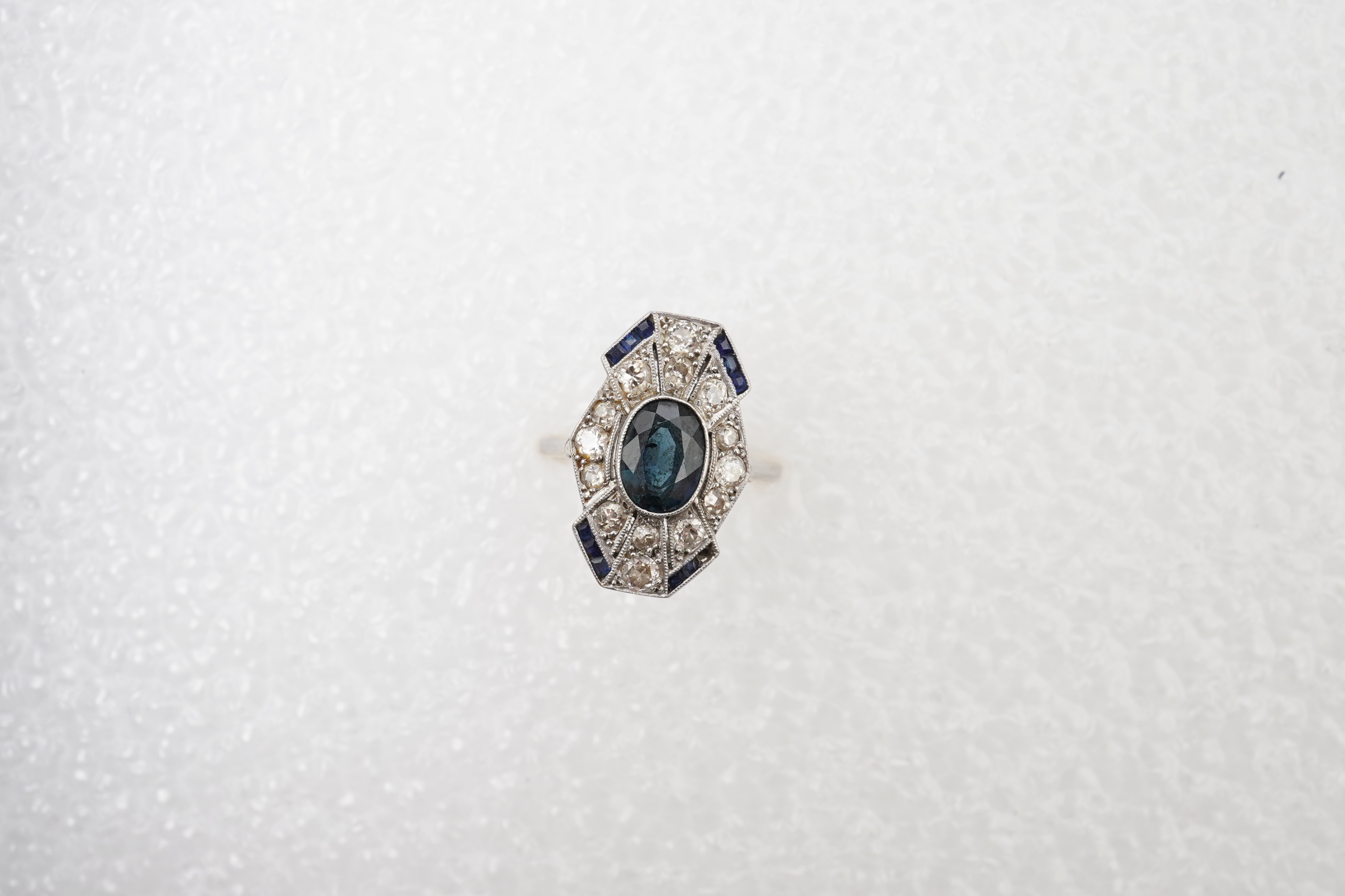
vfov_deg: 29.9
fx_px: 1681
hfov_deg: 43.6
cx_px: 672
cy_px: 448
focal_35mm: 45
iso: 800
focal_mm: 30
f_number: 18
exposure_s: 1/125
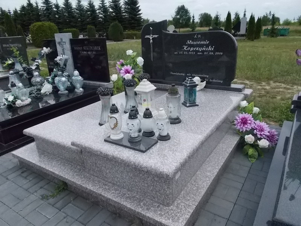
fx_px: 226
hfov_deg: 67.3
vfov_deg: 53.1
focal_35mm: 26
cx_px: 150
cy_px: 113
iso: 400
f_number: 8
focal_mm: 4.6
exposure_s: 1/640
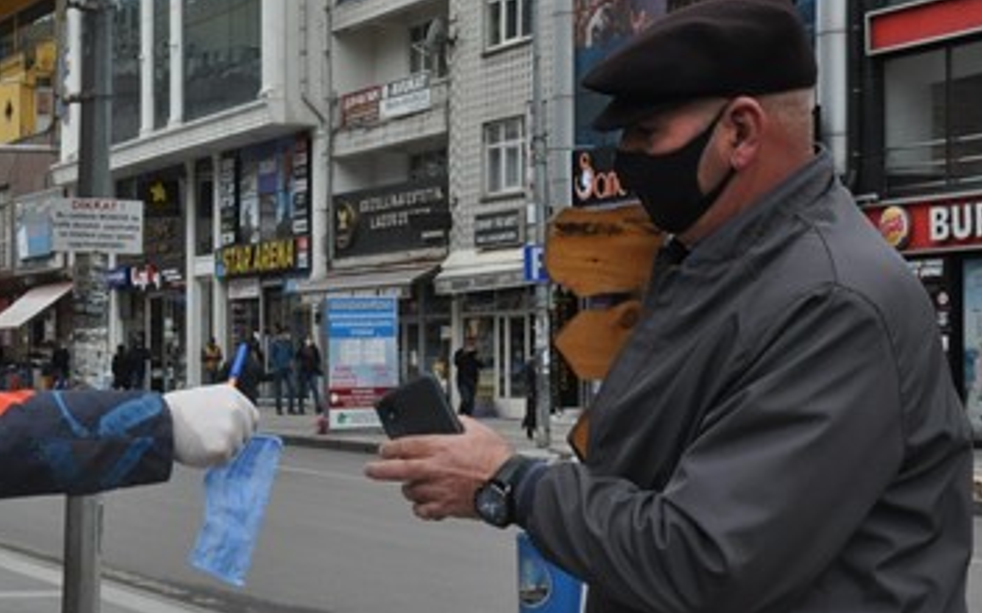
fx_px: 2114
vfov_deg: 16.5
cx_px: 220
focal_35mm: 79
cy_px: 348
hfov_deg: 25.8
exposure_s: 1/640
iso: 1000
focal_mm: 28
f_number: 13
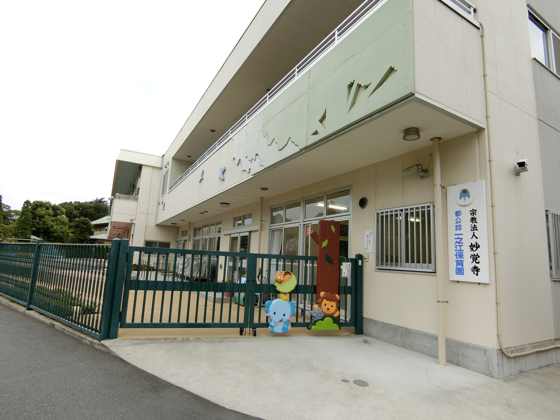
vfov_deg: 68.7
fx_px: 307
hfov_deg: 84.7
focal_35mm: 19
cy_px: 210
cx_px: 280
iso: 80
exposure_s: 1/320
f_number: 2.7
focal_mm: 4.06
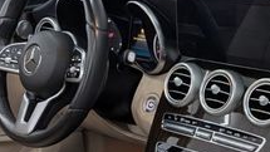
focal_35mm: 78
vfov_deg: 14.9
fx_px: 558
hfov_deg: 26.0
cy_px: 187
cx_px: 259
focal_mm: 6.9
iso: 32
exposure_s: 1/120
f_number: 1.68
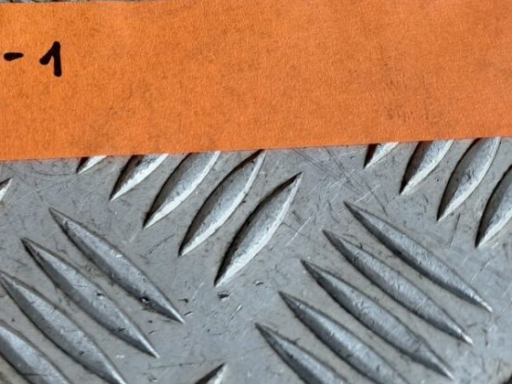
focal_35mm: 60
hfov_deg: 29.1
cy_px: -64
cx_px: -51
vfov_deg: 22.7
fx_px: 887
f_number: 1.8
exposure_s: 1/50
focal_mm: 5.23
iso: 64
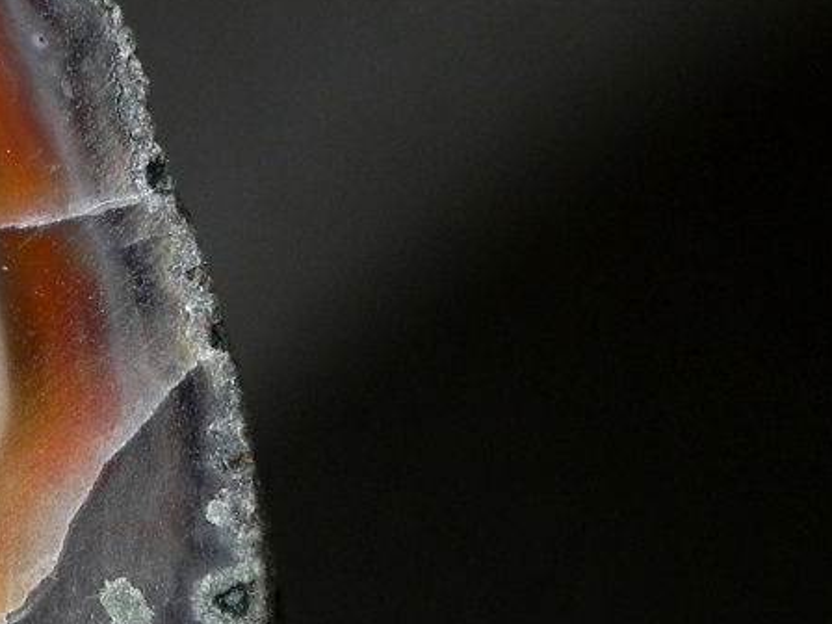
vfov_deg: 5.1
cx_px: -305
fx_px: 7042
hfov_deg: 6.7
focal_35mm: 293
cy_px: 442
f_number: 5.6
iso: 160
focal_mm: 18.8
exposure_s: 1/60
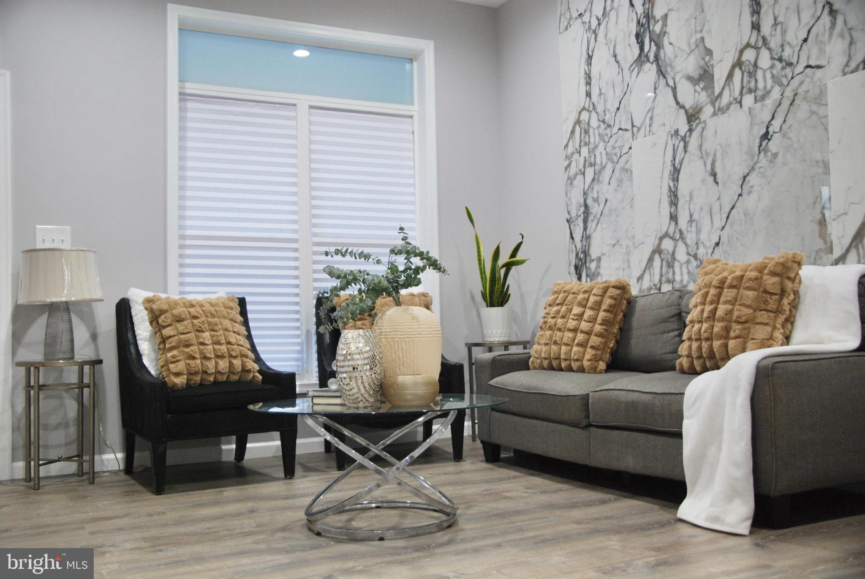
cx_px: 432
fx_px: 830
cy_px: 290
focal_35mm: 34
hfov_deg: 55.1
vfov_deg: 38.4
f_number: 3.8
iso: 500
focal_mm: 23
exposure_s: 1/30
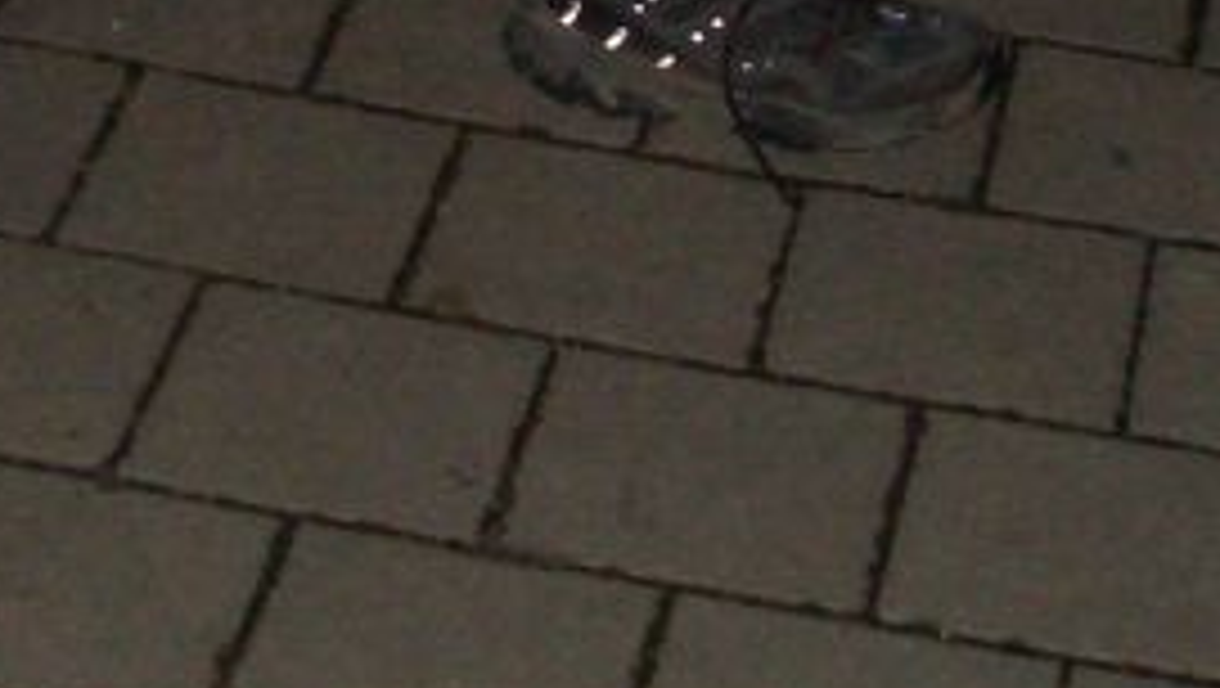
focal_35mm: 148
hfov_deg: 14.4
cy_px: -976
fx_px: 4792
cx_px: 113
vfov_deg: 7.6
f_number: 4
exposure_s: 1/40
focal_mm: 4.8
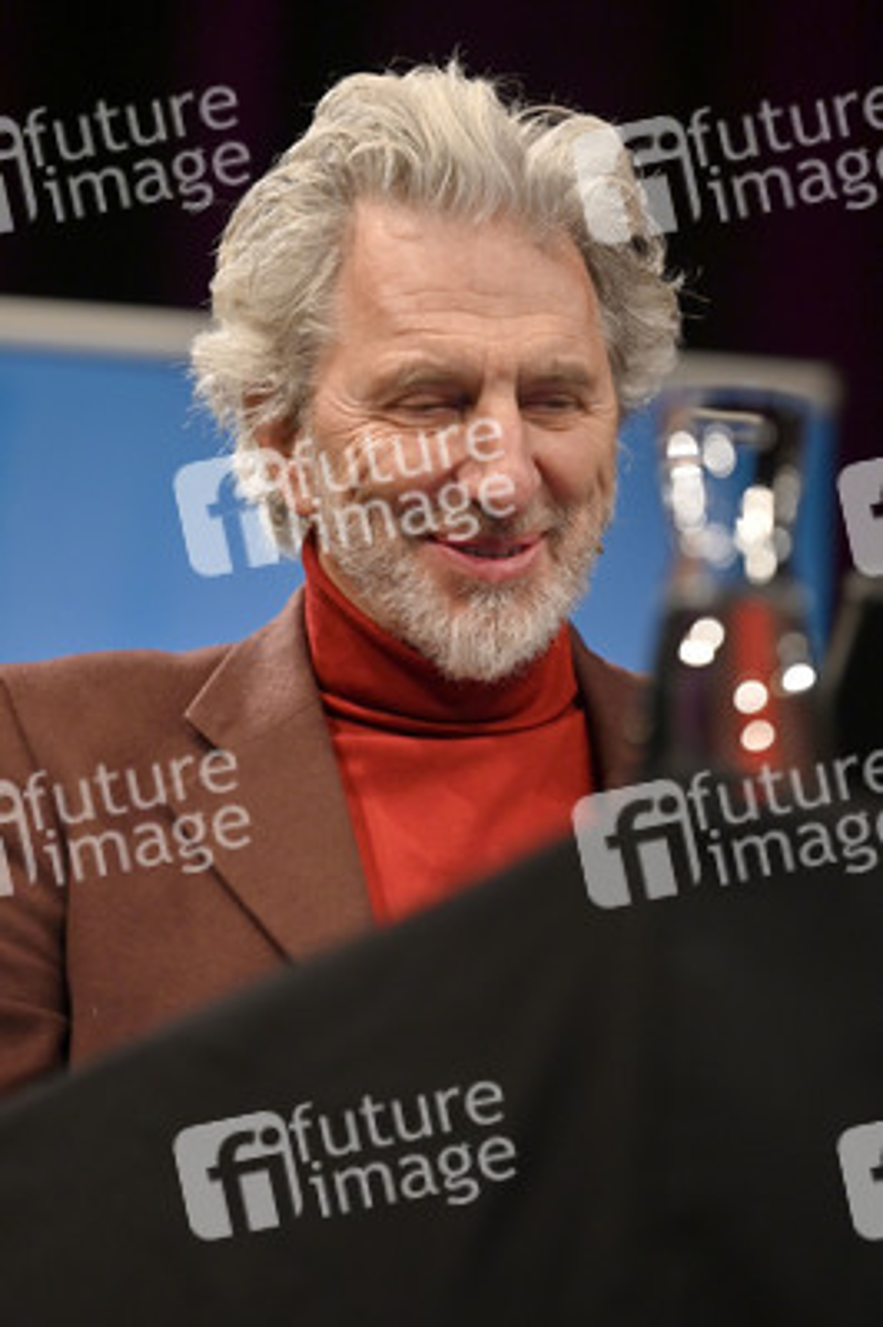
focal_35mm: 160
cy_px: 664
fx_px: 5896
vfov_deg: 12.8
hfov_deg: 8.6
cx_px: 442
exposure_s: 1/400
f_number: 2.8
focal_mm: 160
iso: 1250
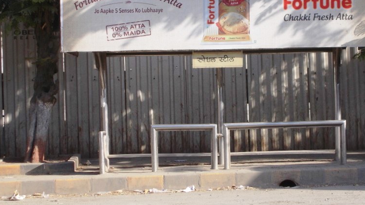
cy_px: 74
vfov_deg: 10.7
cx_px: 214
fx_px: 1094
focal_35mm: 113
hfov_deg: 18.9
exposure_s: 1/160
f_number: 5.8
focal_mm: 13.5
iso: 80
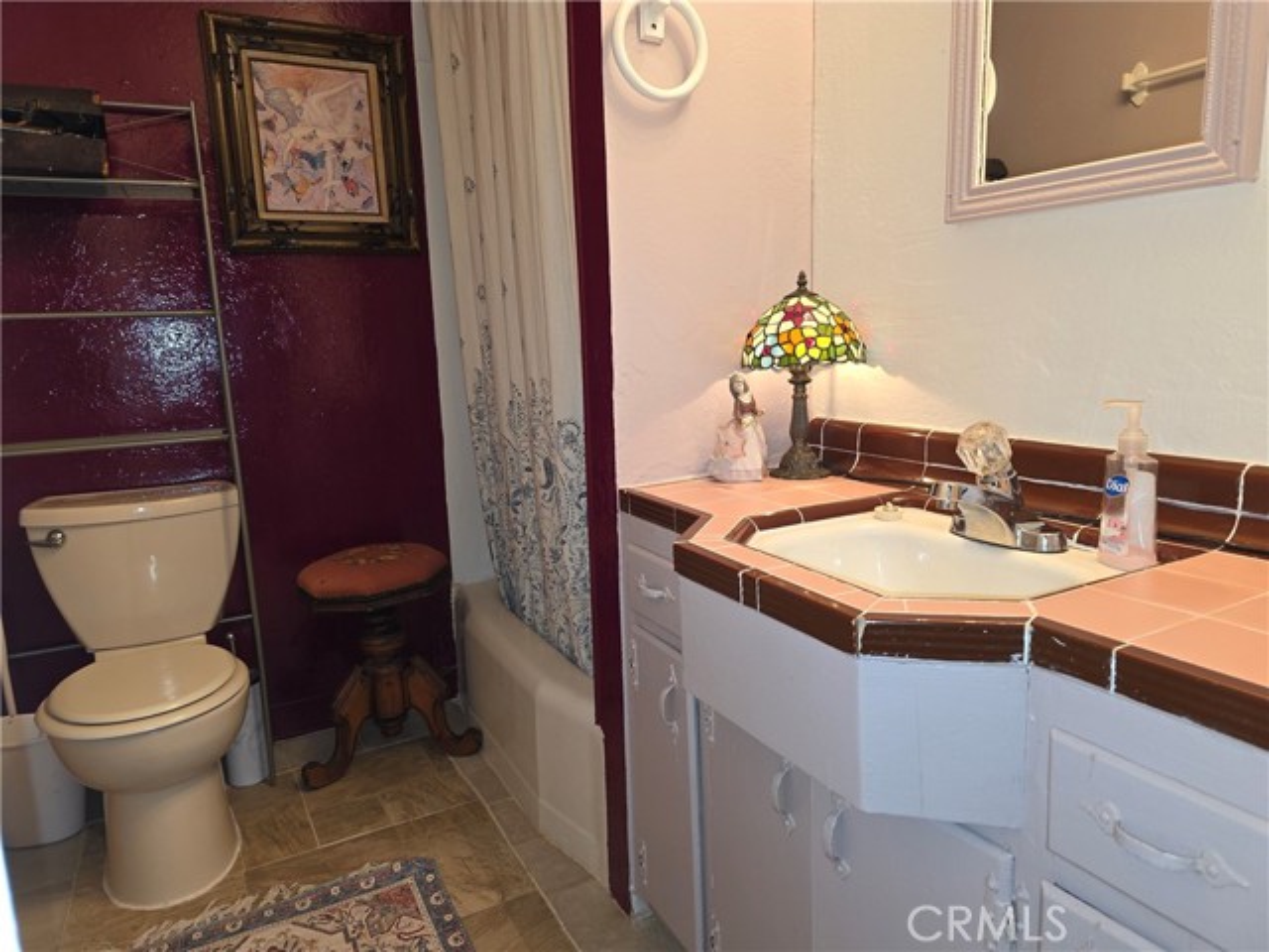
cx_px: 634
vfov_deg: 58.9
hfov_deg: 73.9
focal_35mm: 23
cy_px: 476
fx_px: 843
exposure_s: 1/40
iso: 100
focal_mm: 6.3
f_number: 1.7
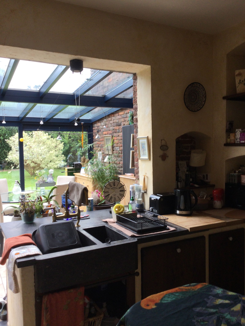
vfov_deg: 58.3
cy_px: 163
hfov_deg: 45.4
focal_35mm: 31
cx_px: 122
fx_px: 293
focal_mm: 3.3
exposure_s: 1/50
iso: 32
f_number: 2.4
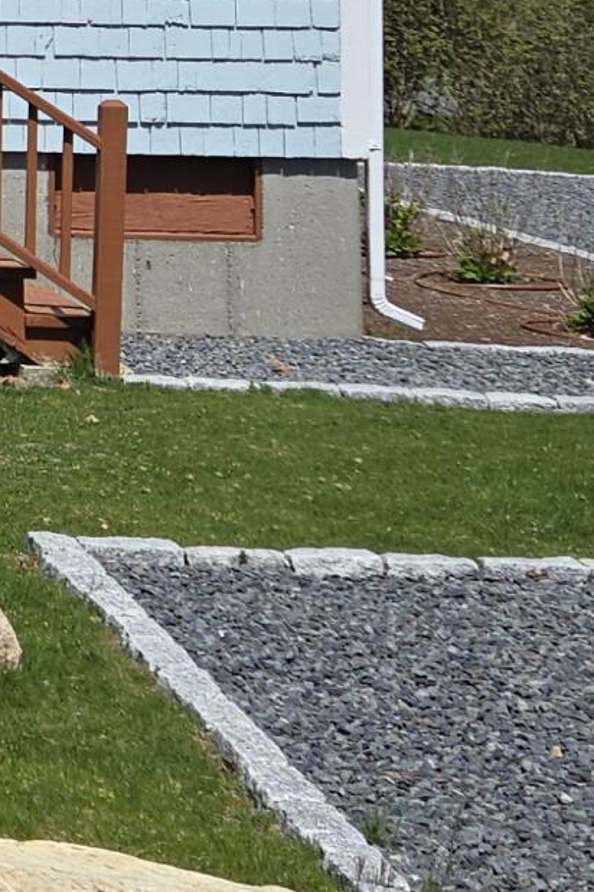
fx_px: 2874
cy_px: -128
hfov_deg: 10.5
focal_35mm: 116
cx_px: -741
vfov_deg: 17.0
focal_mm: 5.4
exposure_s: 1/2890
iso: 25
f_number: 1.8
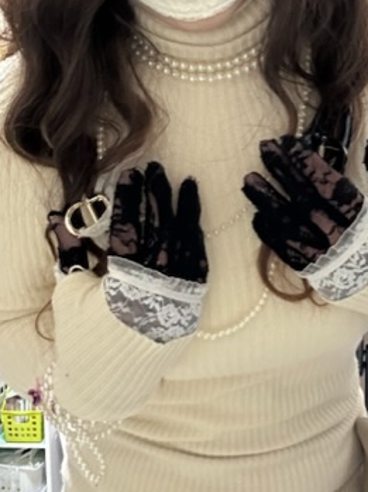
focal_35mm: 55
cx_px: 212
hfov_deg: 26.5
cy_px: 125
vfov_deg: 34.3
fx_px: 781
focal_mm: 2.69
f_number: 1.9
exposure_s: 1/60
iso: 320
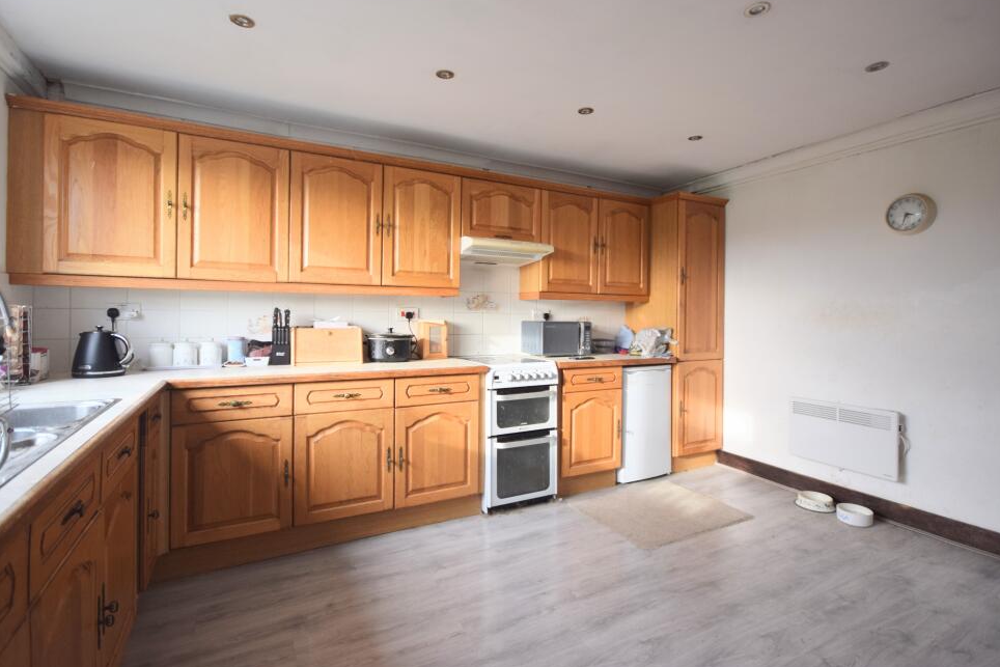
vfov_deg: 68.8
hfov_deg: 91.5
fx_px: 487
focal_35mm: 18
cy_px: 322
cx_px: 512
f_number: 4.2
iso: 400
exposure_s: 1/60
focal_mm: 11
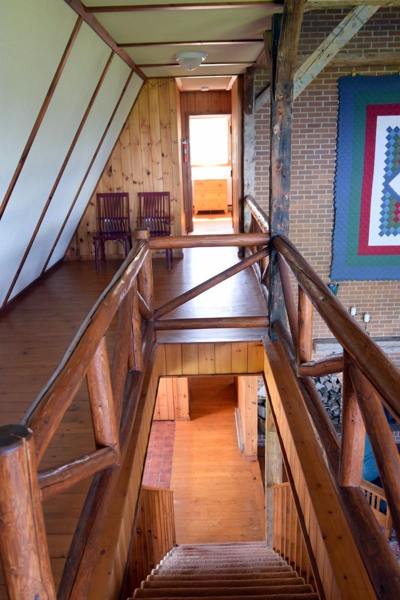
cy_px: 300
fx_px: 500
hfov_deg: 43.6
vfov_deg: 61.9
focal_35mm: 30
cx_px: 200
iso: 800
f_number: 3.2
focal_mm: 20
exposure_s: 1/60
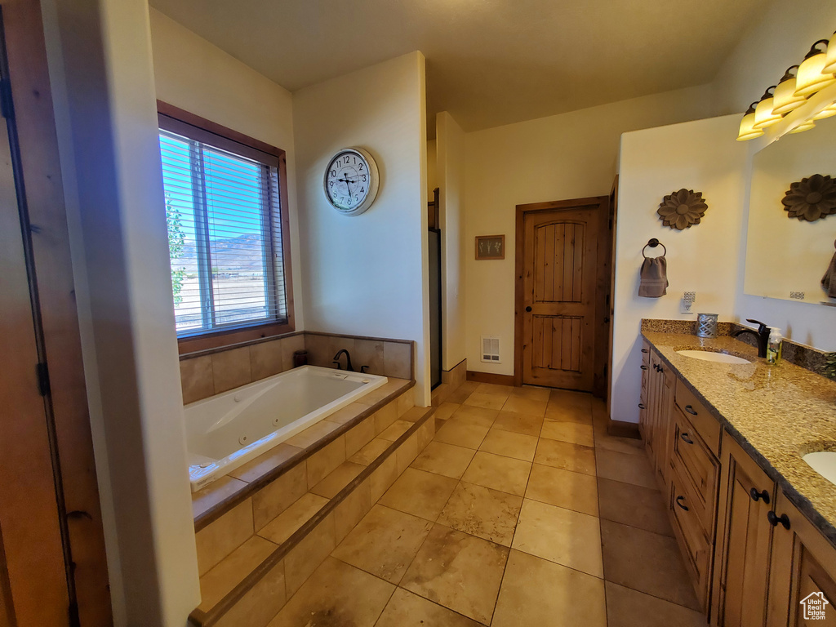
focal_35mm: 13
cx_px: 418
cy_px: 314
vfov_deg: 89.9
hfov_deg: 106.2
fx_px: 314
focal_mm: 1.8
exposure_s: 1/60
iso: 100
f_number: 2.2
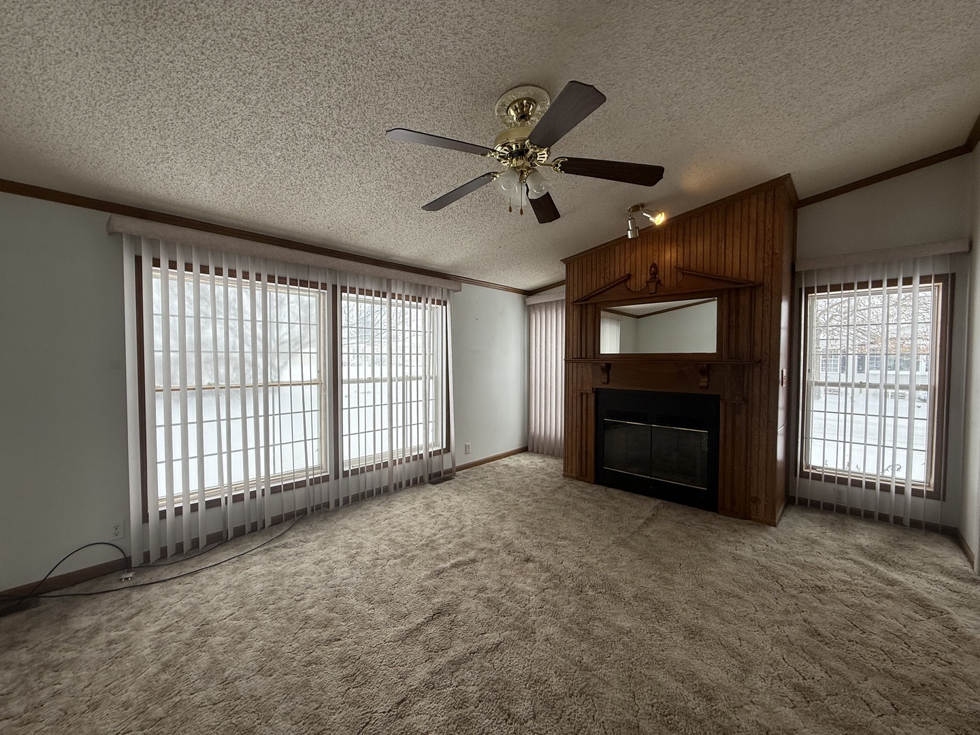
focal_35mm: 14
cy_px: 368
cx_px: 490
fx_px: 396
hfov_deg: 102.1
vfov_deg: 85.7
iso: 64
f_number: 2.2
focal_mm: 2.22
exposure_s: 1/286
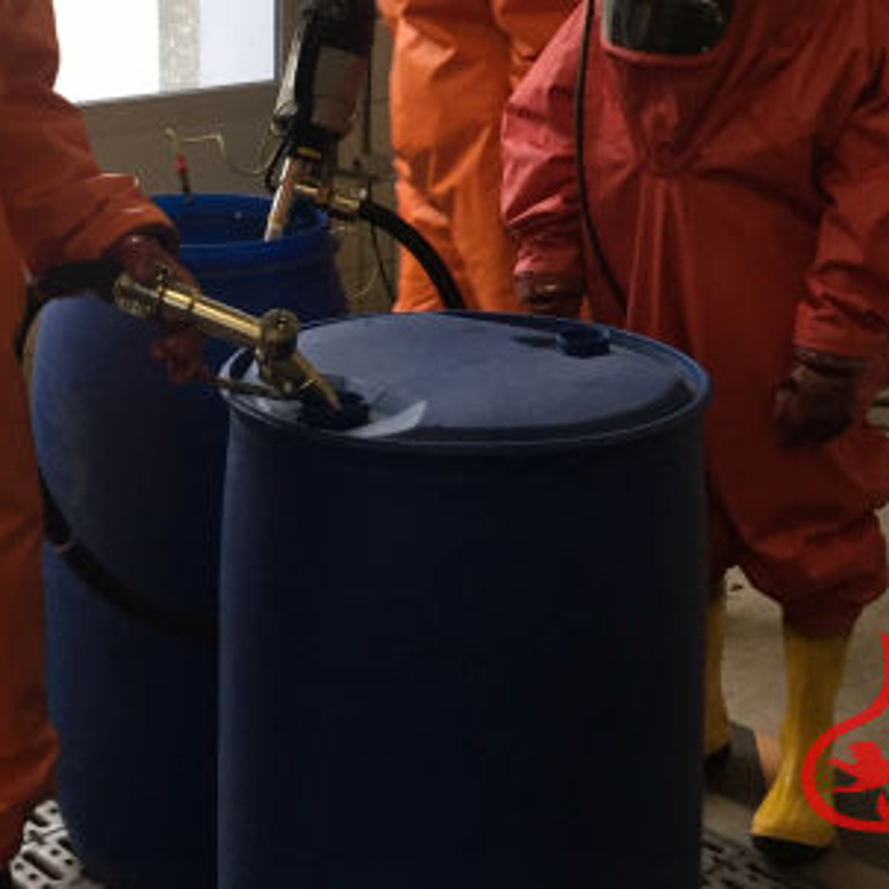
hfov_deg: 25.4
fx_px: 1976
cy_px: 12
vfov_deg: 24.3
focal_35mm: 68
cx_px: 415
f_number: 2.2
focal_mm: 4.15
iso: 64
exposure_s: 1/33
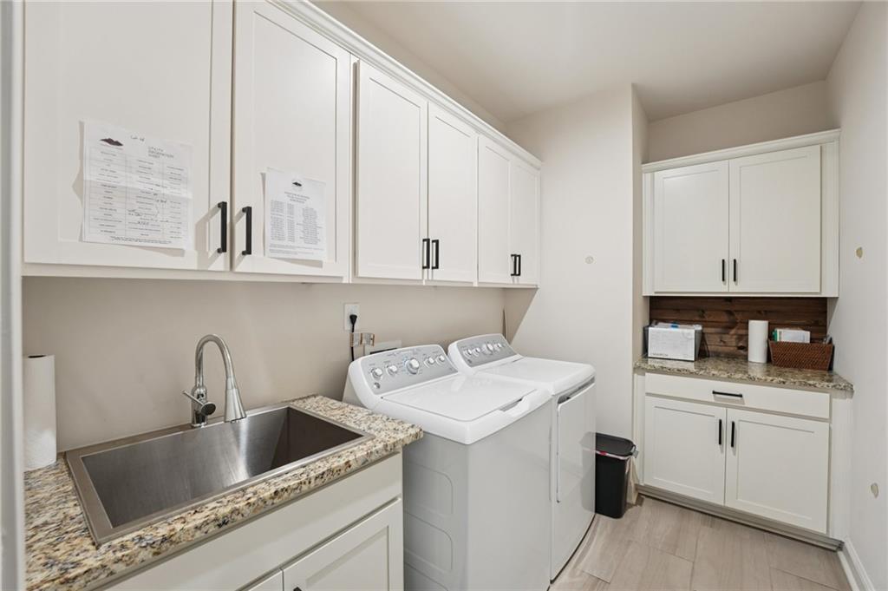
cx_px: 444
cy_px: 296
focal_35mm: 14
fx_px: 345
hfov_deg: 104.3
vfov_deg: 81.1
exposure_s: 1/5
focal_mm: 14
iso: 320
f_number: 8
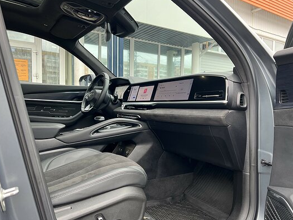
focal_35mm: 27
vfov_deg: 51.3
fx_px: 228
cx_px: 144
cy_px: 111
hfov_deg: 65.3
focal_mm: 5.7
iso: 80
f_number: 1.5
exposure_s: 1/121
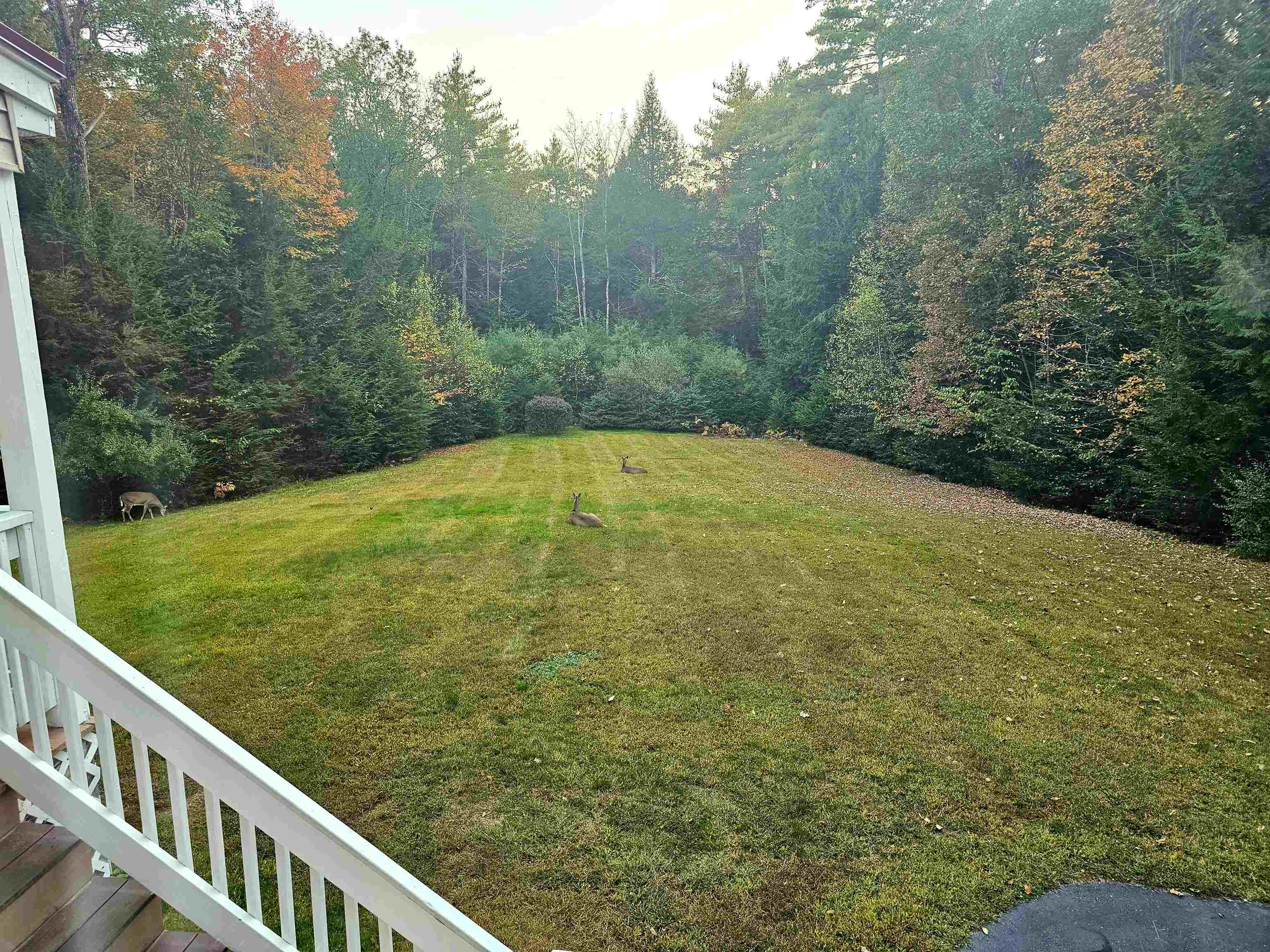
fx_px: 844
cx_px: 635
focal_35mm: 23
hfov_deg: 73.9
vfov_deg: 58.9
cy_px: 476
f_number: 1.7
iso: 200
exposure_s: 1/52.1
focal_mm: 6.3
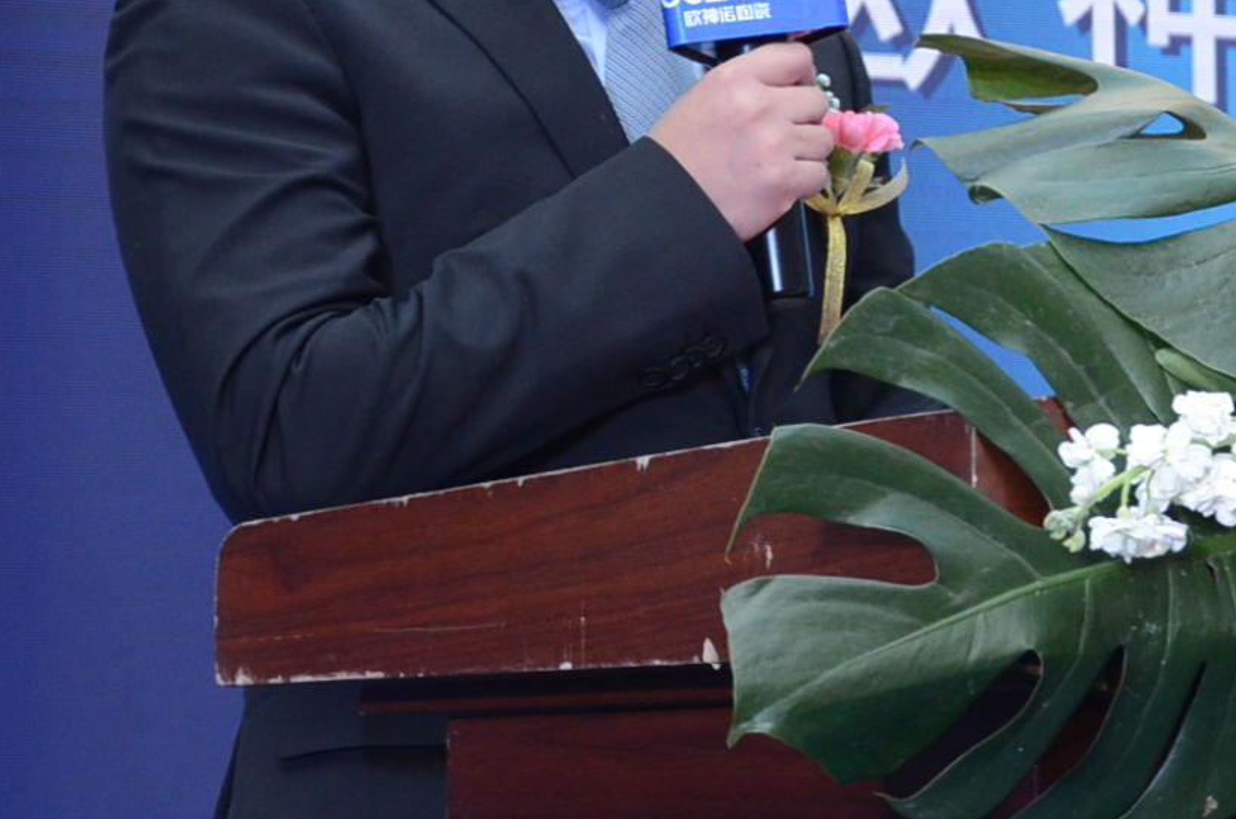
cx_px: 1350
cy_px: 66
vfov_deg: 10.1
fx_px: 4626
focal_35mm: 135
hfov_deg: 14.9
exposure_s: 1/100
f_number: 5
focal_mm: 30
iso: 560
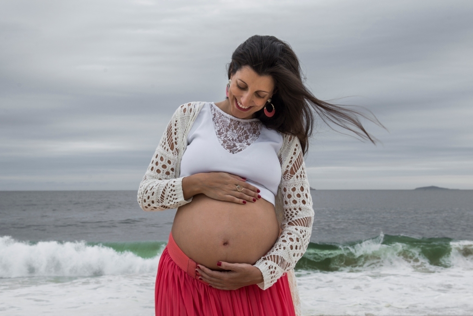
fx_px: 526
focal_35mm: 40
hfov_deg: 48.4
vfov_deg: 33.4
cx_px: 236
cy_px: 158
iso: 250
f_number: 8
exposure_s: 1/200
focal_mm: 40
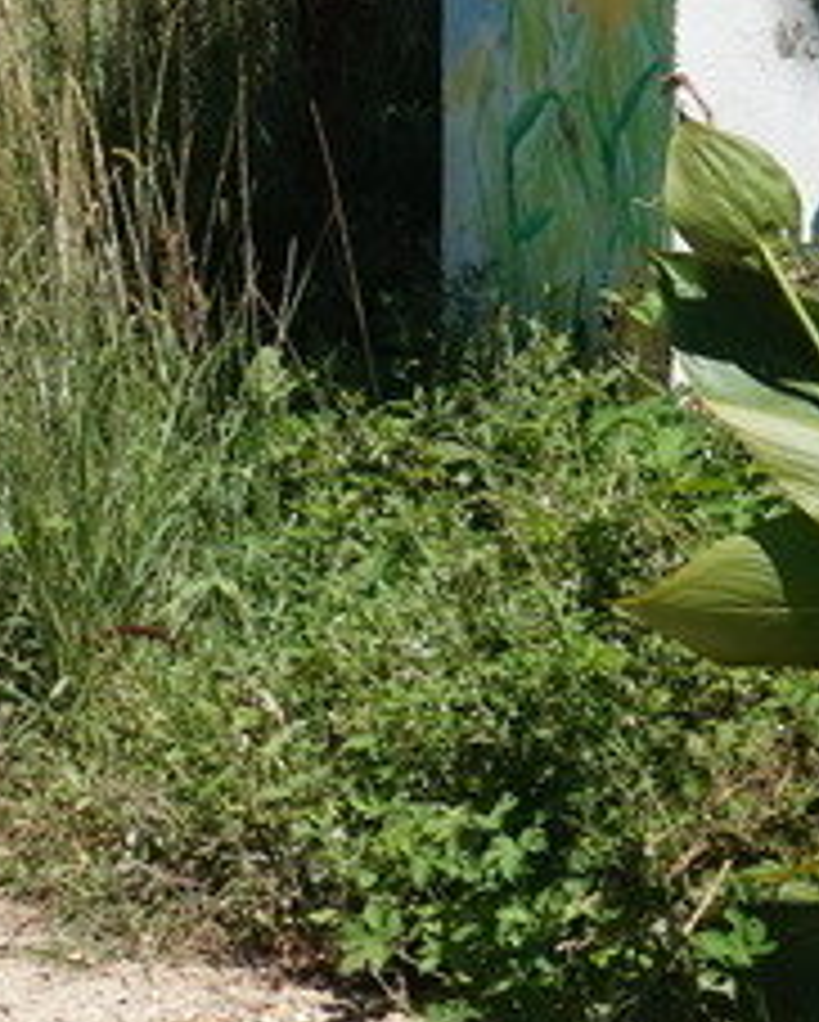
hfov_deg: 7.7
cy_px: -410
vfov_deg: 9.9
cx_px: -882
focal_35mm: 191
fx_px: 5779
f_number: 13
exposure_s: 1/100
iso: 100
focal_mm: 22
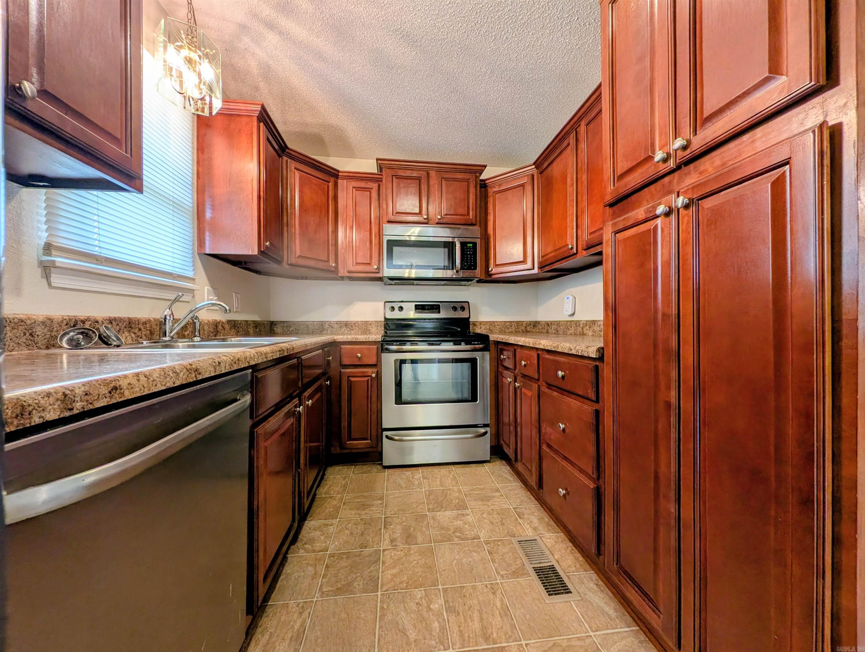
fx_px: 300
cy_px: 326
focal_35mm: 12
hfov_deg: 110.5
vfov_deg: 94.6
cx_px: 432
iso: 44
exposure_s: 1/30
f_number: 1.95
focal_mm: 2.23
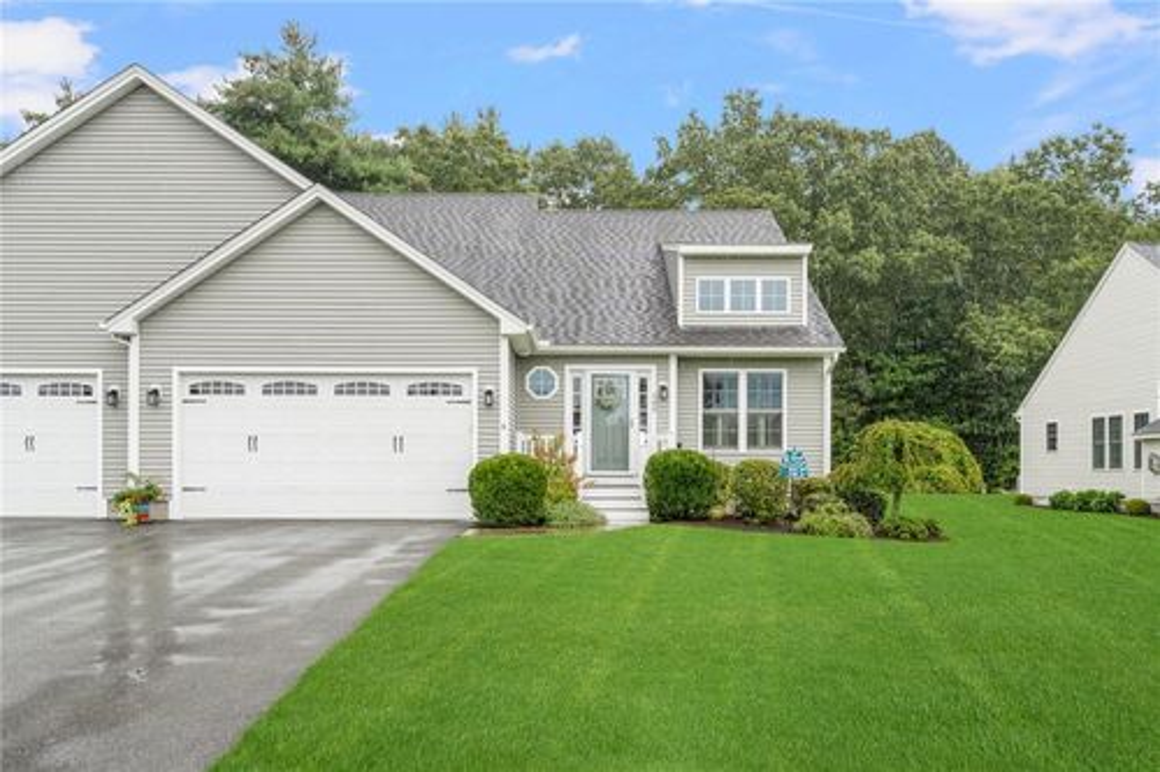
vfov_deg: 46.4
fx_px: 902
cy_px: 386
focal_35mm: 28
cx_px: 580
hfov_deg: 65.5
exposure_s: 1/400
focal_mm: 28
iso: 500
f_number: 7.1
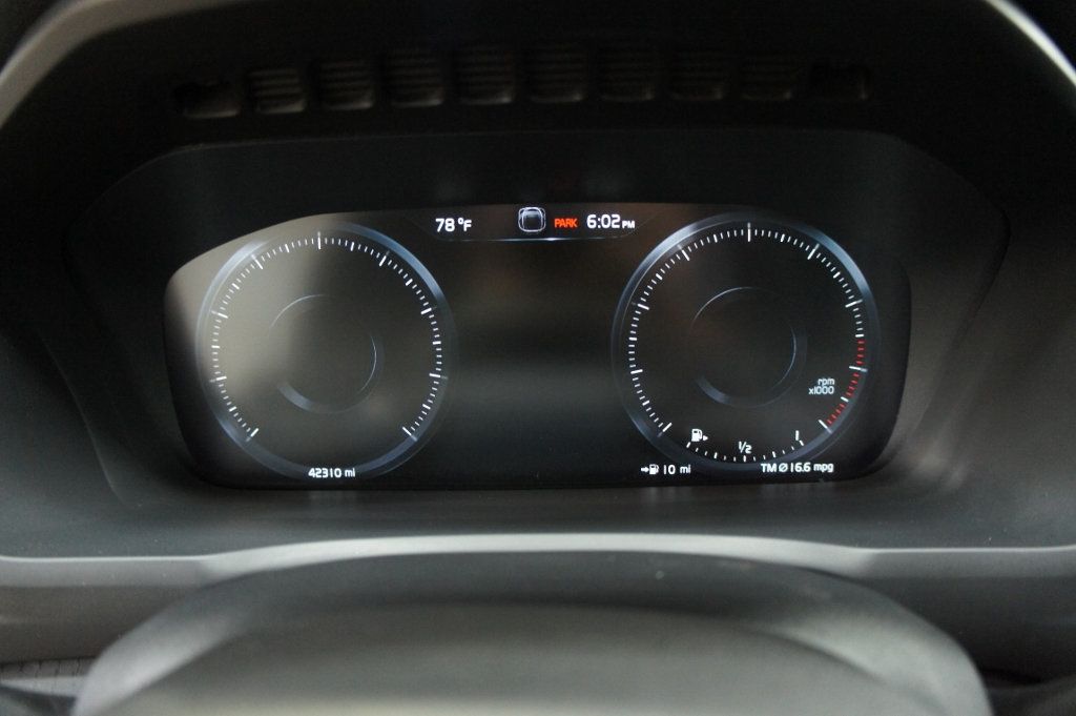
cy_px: 358
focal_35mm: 27
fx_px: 806
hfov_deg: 67.4
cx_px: 538
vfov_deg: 47.9
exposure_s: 1/20
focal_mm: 18
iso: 1600
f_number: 3.5
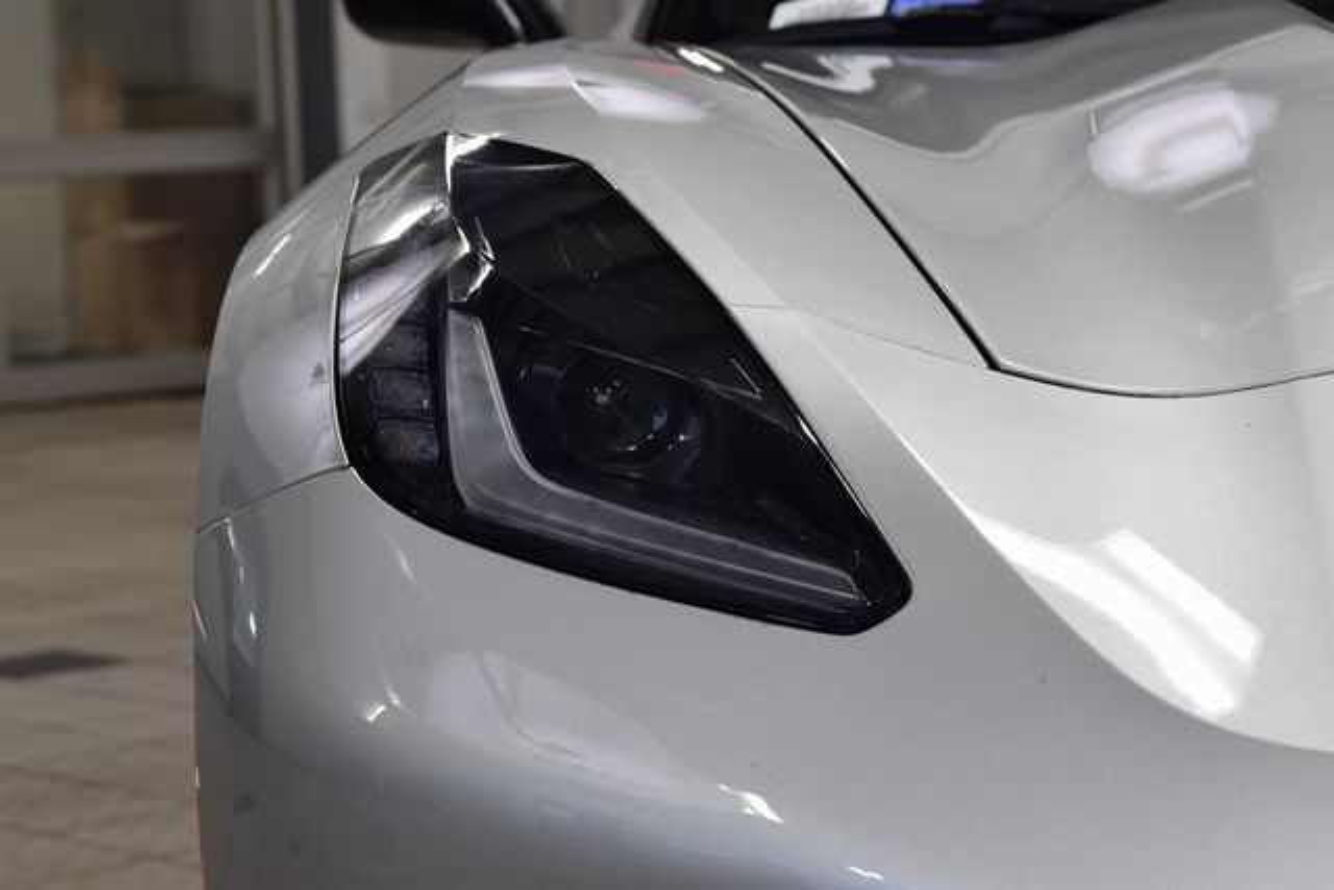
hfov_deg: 19.5
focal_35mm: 105
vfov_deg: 13.0
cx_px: 667
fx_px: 3891
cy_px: 445
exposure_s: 1/30
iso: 400
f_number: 7.1
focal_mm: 70
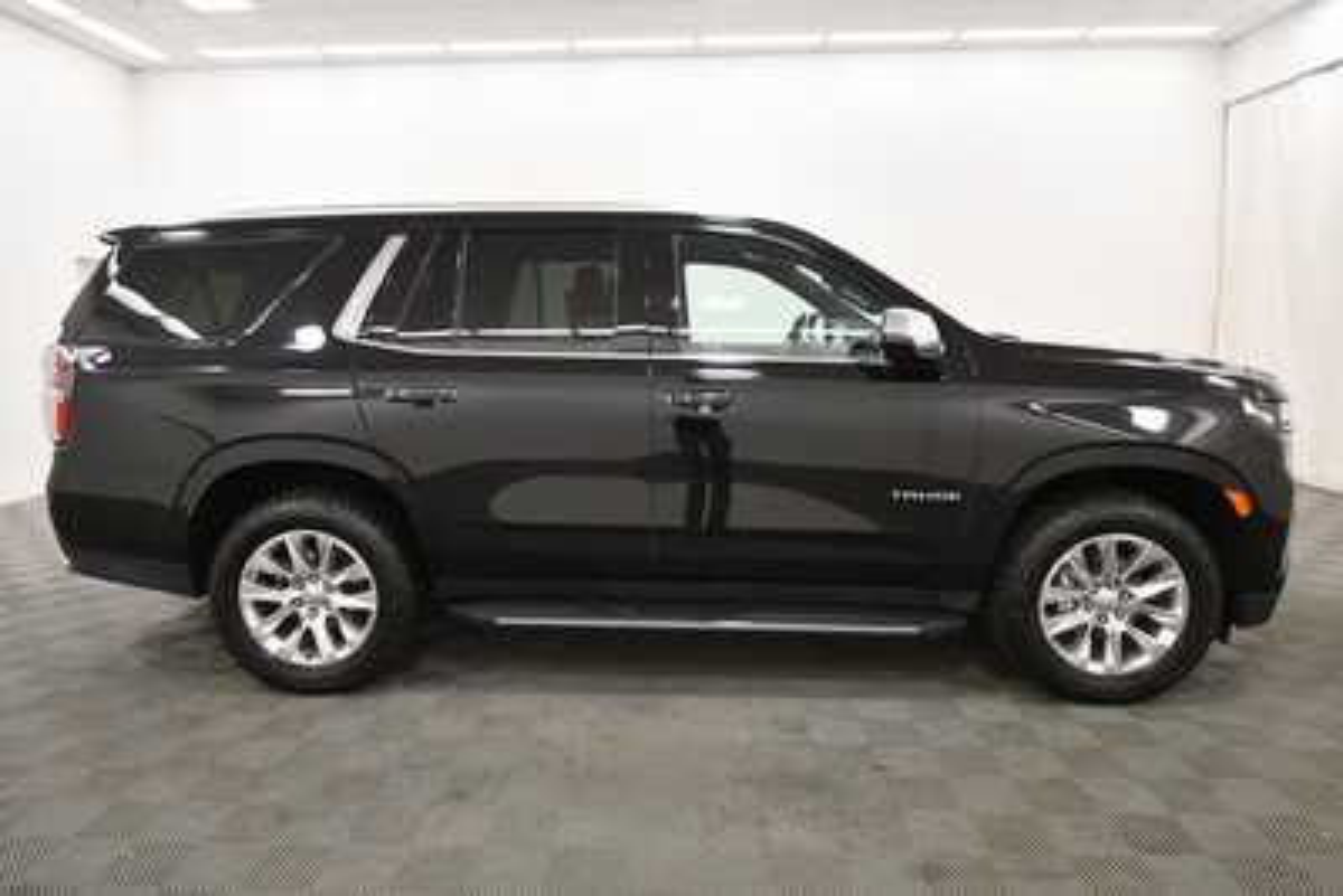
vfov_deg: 57.3
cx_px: 672
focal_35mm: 22
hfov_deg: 78.6
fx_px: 821
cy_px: 448
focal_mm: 15
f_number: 5
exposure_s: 1/125
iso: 1100
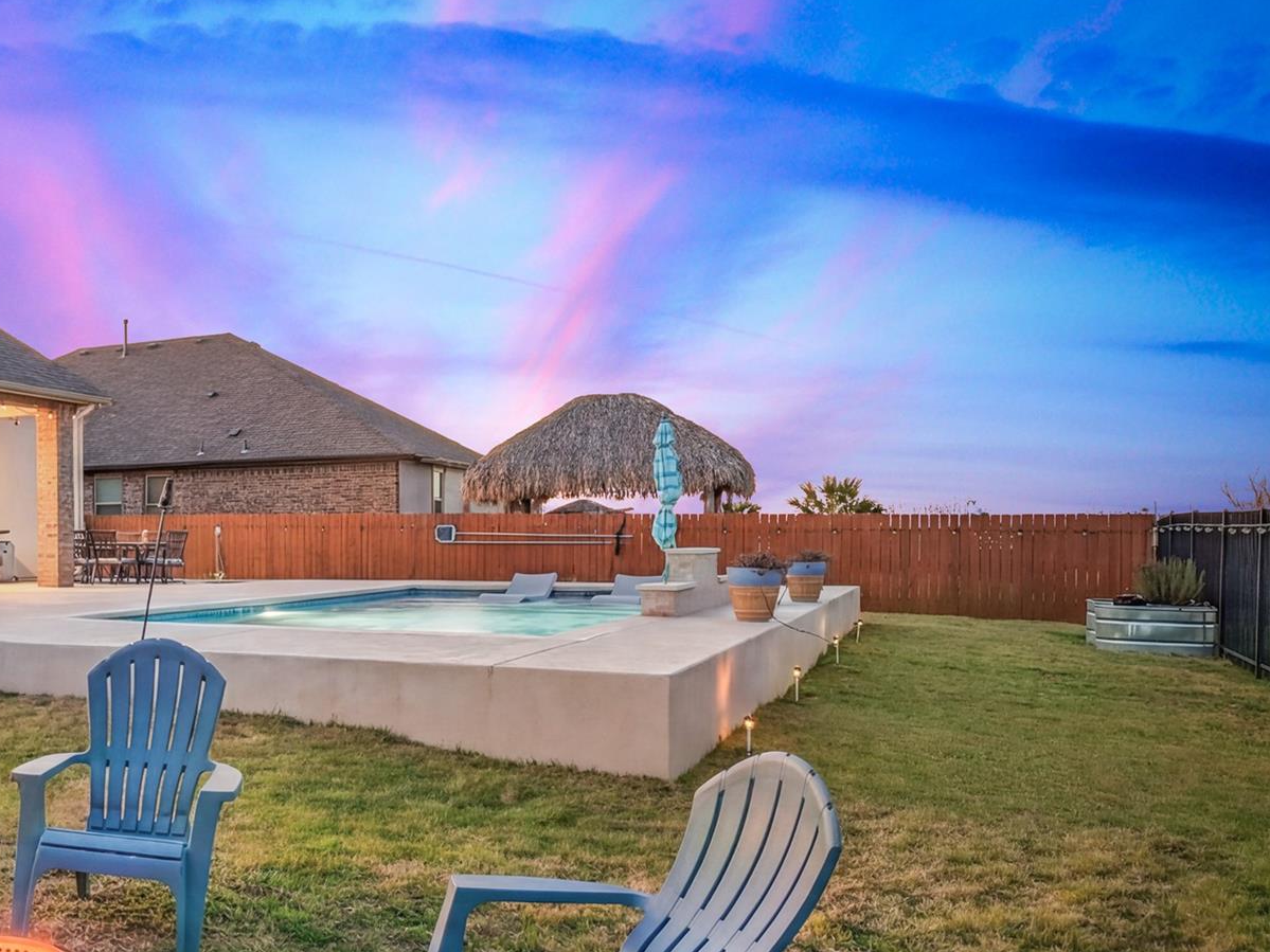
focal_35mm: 23
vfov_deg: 57.4
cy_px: 643
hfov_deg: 67.6
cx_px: 271
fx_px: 844
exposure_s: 1/80
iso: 400
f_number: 10
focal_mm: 14
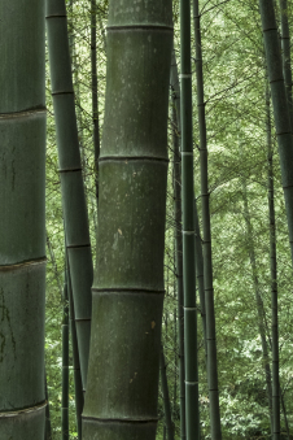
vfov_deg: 14.2
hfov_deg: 9.8
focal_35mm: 139
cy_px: -119
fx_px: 1697
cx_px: 316
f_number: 11
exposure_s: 1/2
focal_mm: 30.5
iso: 100
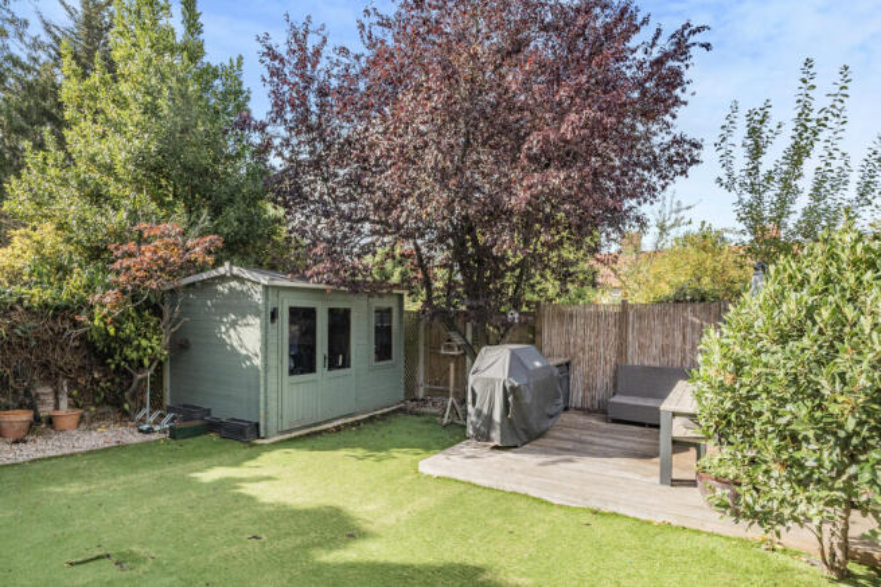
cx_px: 440
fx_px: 441
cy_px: 294
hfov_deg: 90.0
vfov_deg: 67.4
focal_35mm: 18
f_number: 8
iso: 400
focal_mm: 12
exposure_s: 1/800
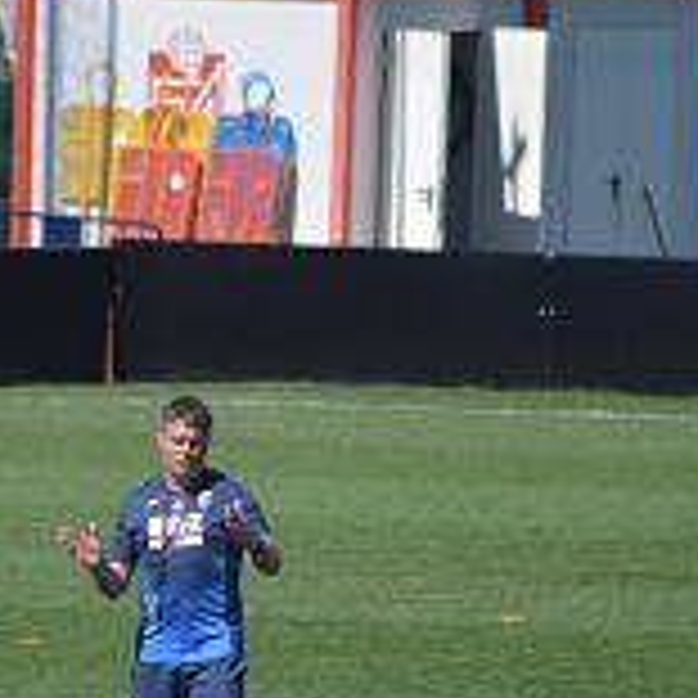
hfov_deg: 1.8
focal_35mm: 989
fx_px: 22562
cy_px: 531
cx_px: 176
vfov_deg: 1.8
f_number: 5.6
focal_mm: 300
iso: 100
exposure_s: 1/500
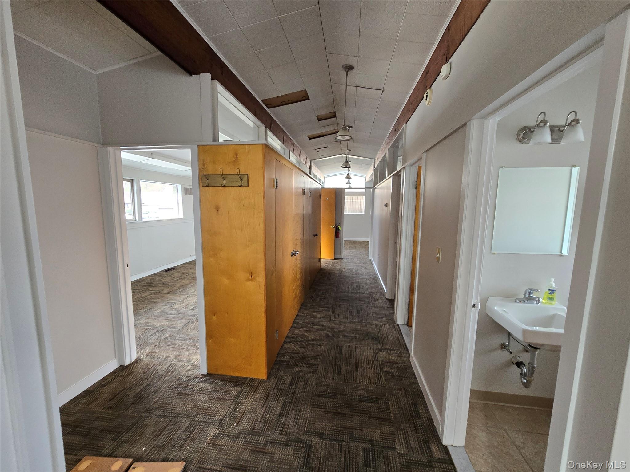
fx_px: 237
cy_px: 236
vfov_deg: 89.9
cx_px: 315
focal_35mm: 13
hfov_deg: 106.2
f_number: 2.2
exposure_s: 1/60
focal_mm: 2.2
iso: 400
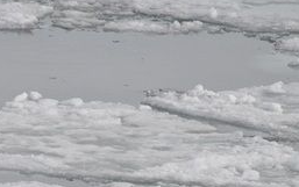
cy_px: 264
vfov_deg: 1.5
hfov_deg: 2.5
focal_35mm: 857
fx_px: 6988
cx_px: 114
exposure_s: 1/1600
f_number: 6.3
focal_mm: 200
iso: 400
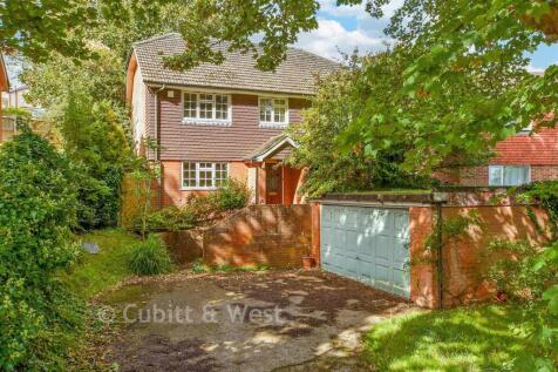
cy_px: 186
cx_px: 279
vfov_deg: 43.6
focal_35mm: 30
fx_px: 465
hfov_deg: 61.9
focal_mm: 20
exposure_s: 1/200
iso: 200
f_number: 8
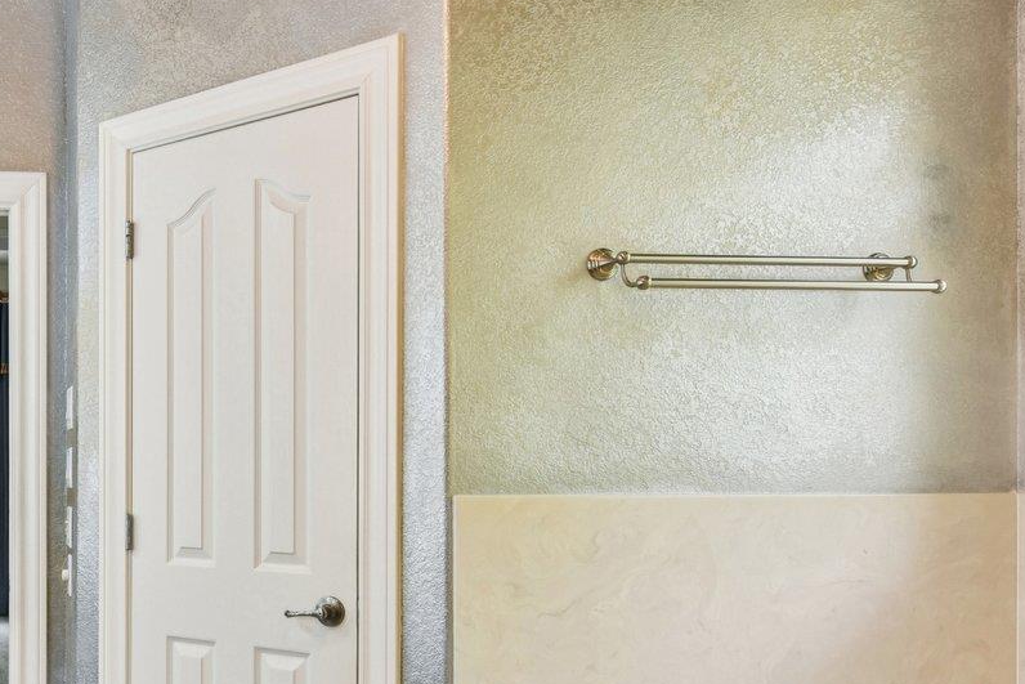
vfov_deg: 36.3
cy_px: 488
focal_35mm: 36
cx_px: 41
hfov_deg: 46.1
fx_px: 1025
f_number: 8
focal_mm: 14
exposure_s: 1/15
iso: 320
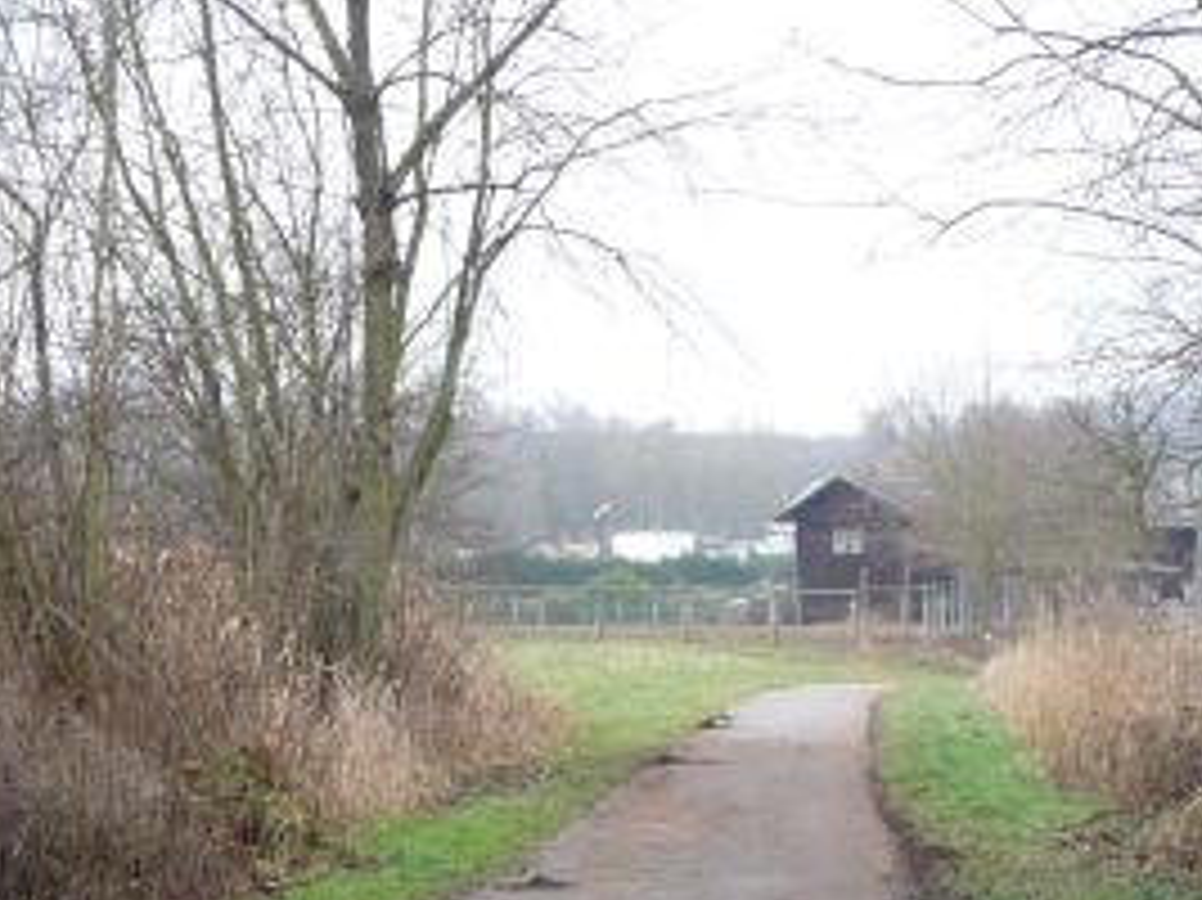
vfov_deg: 16.6
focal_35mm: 88
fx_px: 3054
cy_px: 801
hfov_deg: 22.2
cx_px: 522
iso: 100
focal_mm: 5.2
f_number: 3.3
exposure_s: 1/100
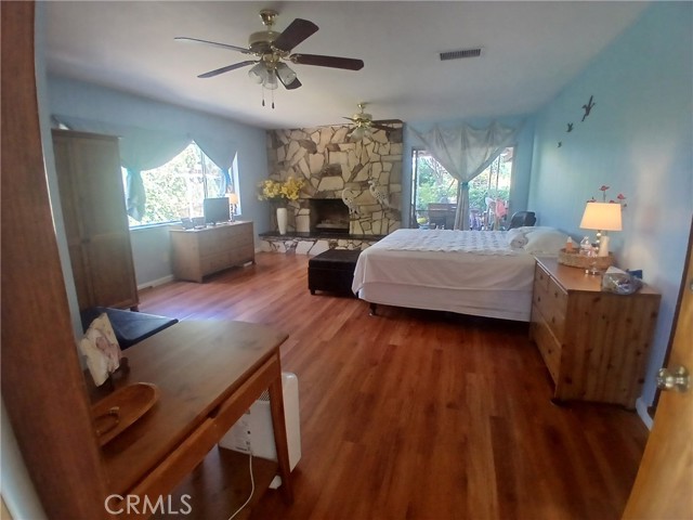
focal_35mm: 17
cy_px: 260
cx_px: 346
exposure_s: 1/30
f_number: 2.2
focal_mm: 1.4
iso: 160
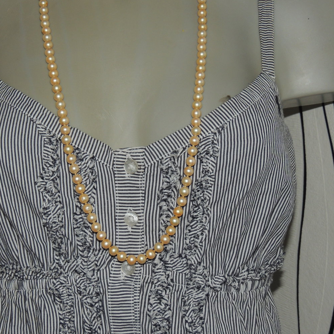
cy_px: 167
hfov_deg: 26.4
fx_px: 710
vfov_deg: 26.5
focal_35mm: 65
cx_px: 134
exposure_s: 1/40
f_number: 3.7
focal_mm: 9.8
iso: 200
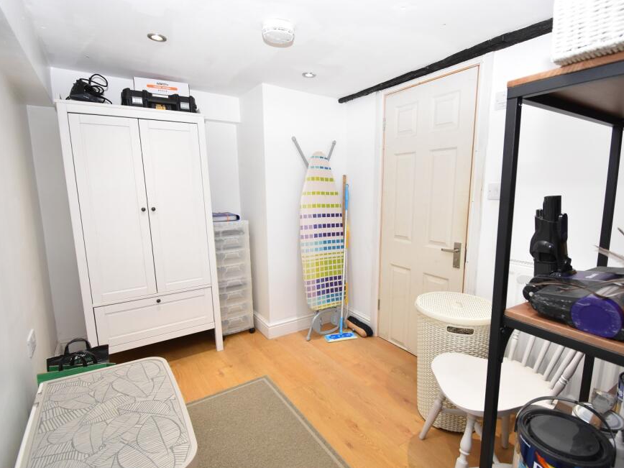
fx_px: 306
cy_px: 240
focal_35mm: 17
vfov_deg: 74.7
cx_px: 319
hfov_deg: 91.0
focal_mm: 10
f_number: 4.5
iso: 1100
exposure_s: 1/60
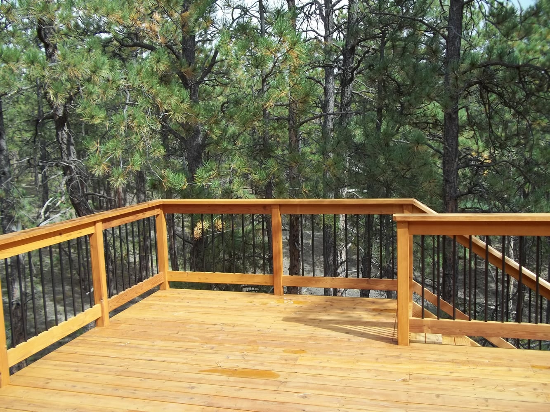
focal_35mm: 32
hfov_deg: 56.8
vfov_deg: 44.2
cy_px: 206
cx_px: 275
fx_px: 508
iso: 64
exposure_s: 1/400
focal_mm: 5.7
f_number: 2.9
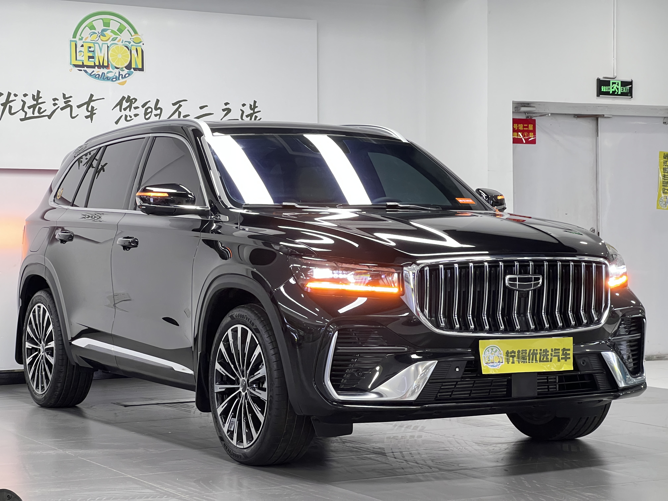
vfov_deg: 19.1
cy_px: 250
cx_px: 334
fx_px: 1486
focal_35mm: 77
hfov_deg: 25.3
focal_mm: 9
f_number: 2.8
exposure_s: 1/50
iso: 400
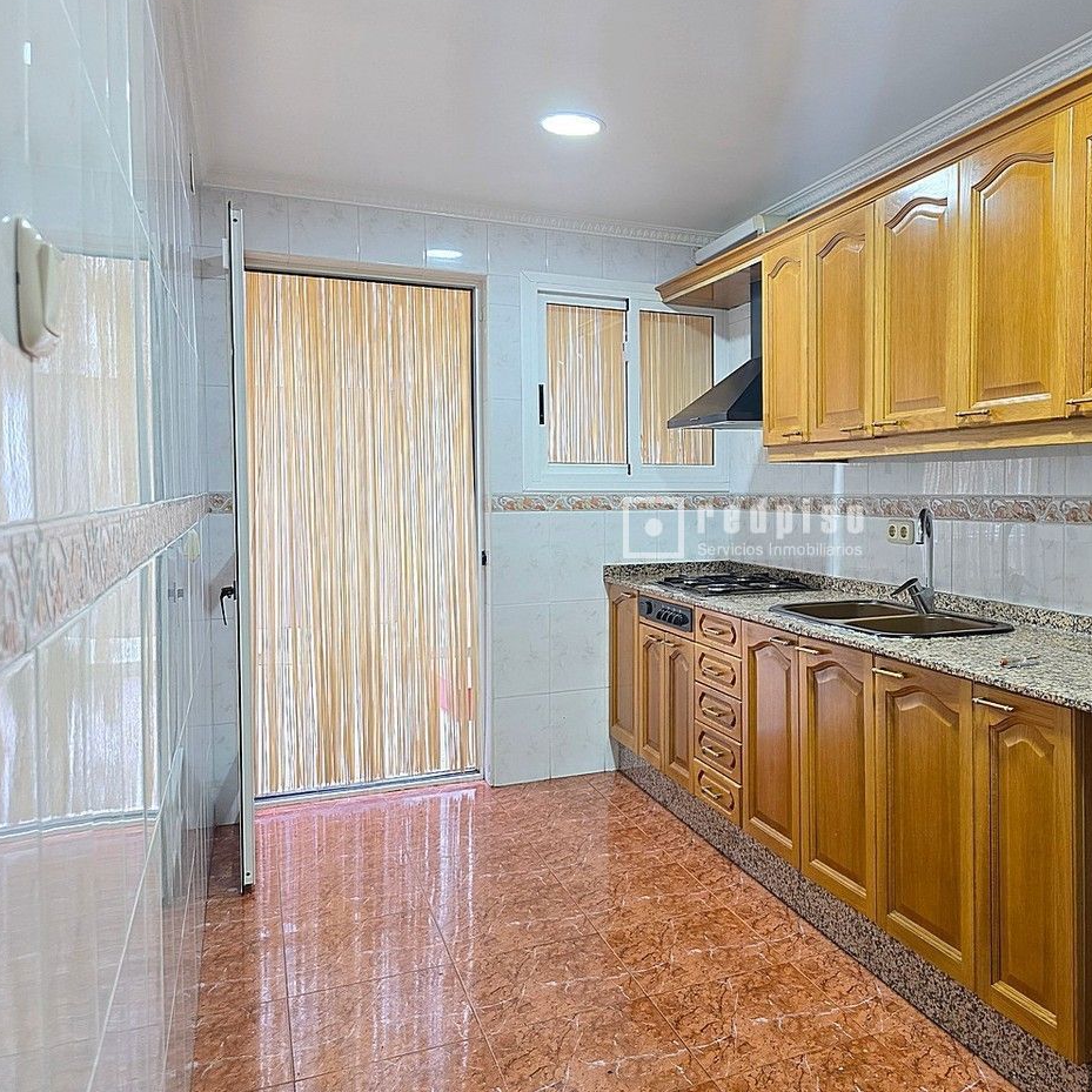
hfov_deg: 55.8
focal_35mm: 28
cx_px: 745
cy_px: 529
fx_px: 999
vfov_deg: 57.3
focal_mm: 6.3
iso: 400
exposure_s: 1/100
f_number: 1.7
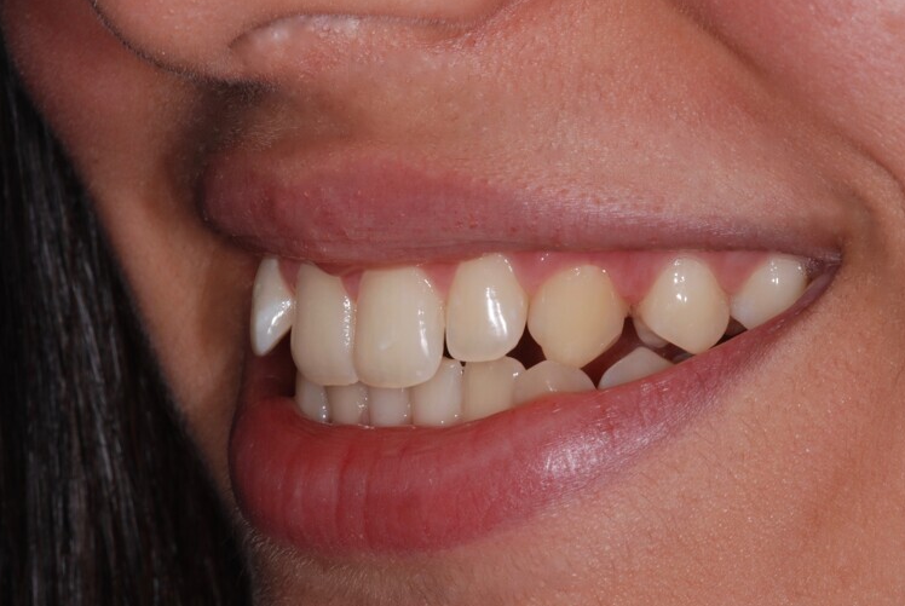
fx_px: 4748
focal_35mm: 189
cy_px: 358
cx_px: 503
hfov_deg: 10.9
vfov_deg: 7.3
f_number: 22
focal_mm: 105
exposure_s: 1/125
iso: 100
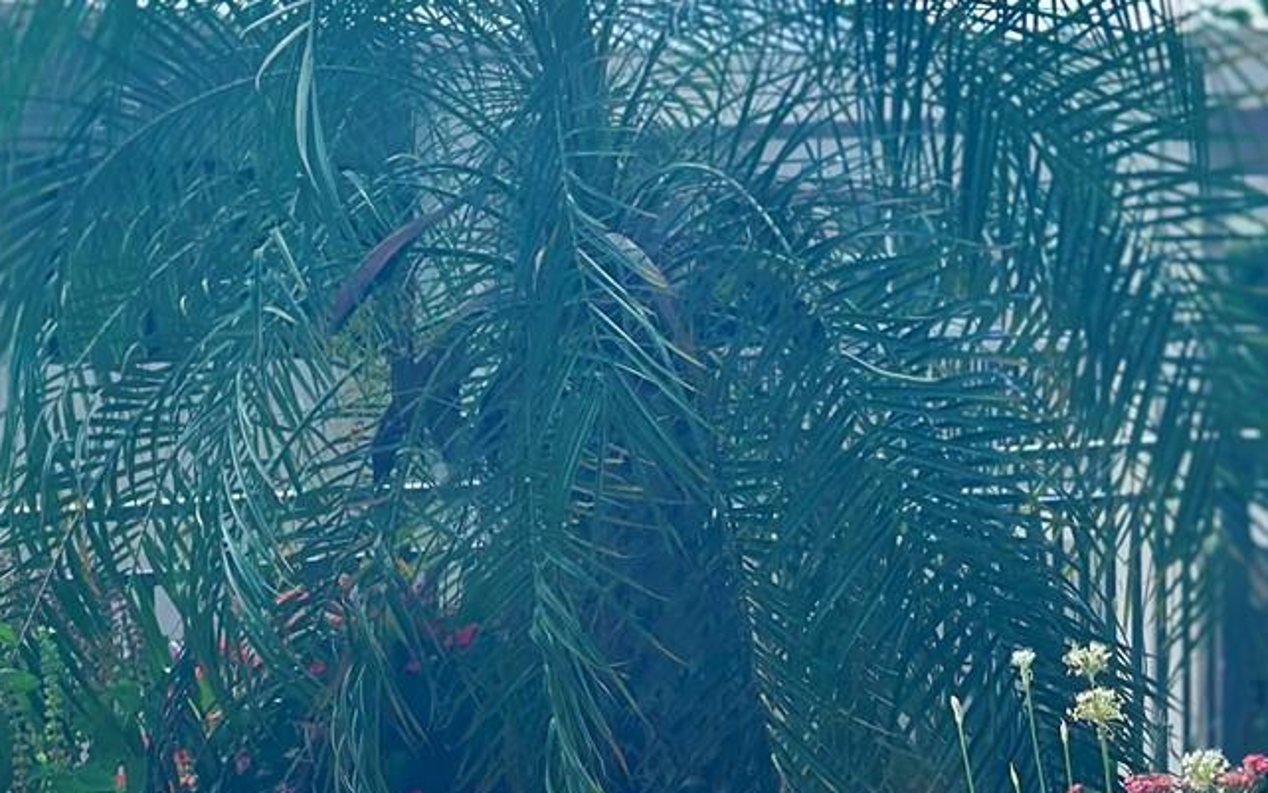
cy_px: 759
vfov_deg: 10.3
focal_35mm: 127
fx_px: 4390
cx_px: 675
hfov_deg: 16.4
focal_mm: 6.86
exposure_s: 1/2252
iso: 100
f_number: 1.78
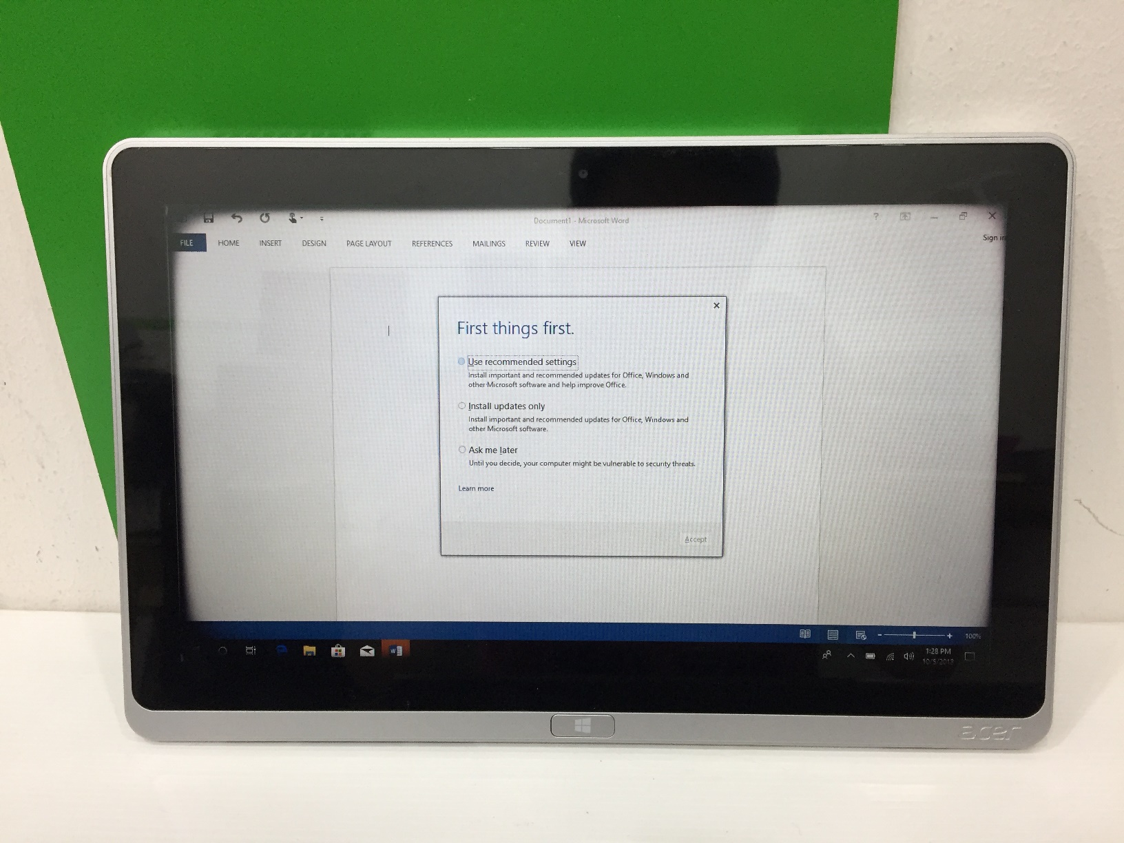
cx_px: 562
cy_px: 422
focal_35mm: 29
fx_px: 942
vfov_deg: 48.2
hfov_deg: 61.7
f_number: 2.2
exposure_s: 1/33
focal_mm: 4.15
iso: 80
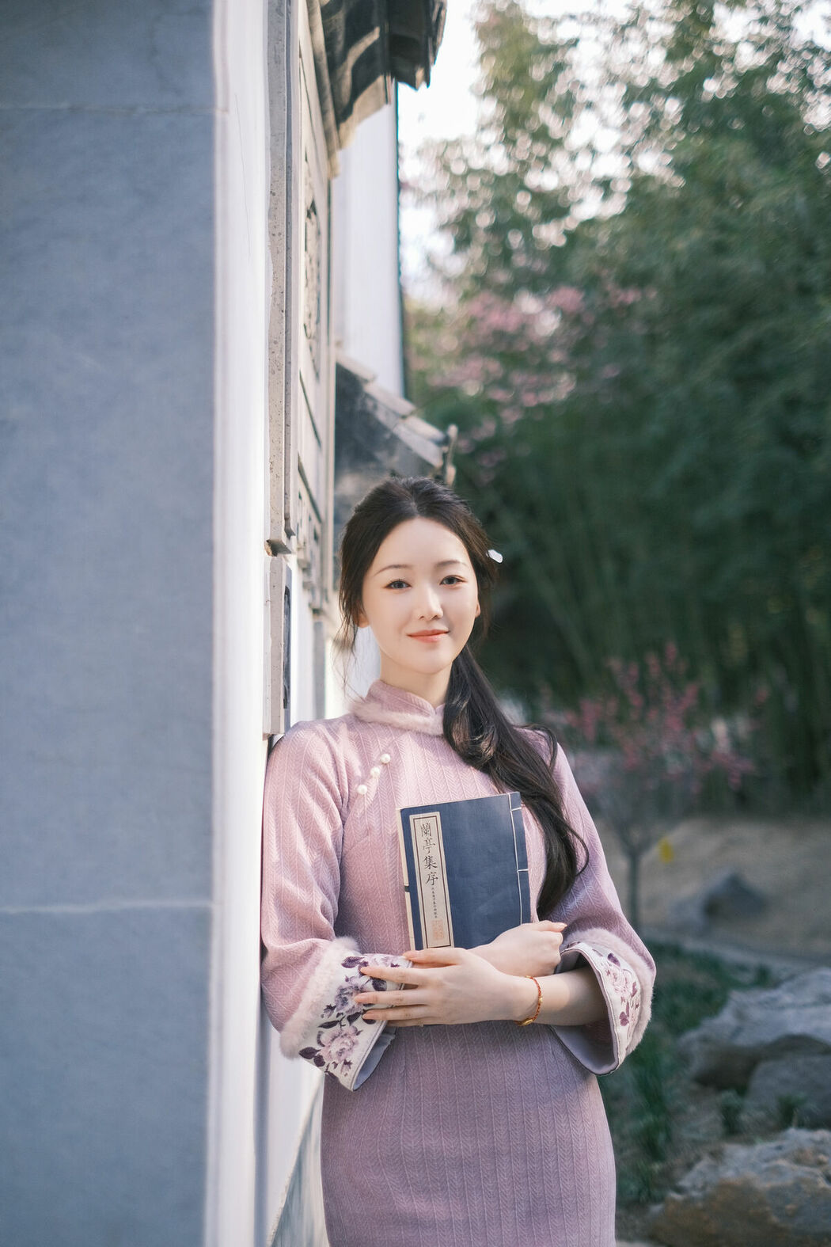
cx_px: 416
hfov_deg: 25.5
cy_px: 624
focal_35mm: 53
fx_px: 1835
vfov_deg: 37.5
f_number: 1.4
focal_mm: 35
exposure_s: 1/2200
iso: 1000
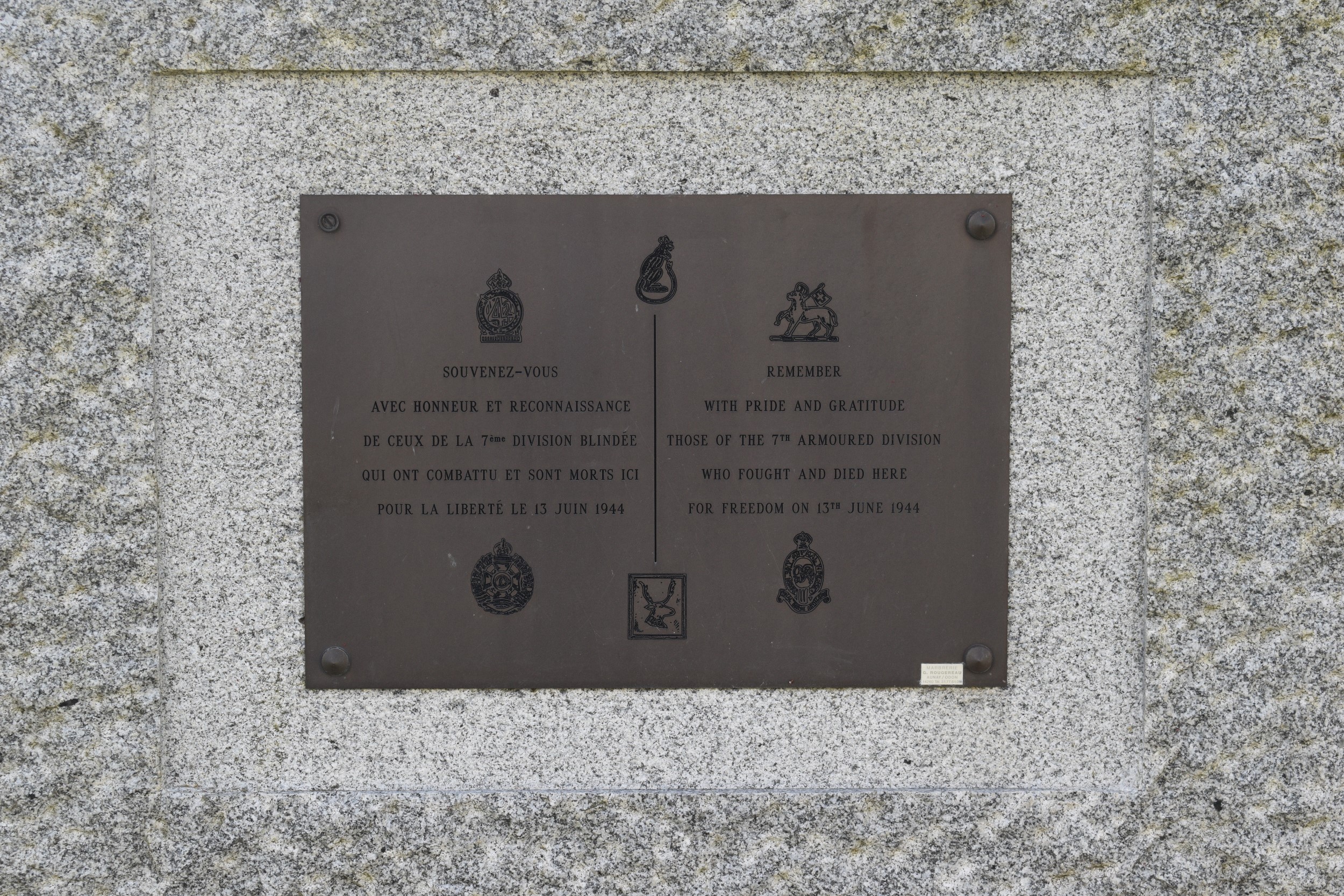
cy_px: 448
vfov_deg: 16.6
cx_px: 672
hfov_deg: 24.6
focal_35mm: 82
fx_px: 3080
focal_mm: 55
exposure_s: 1/250
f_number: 8
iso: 360
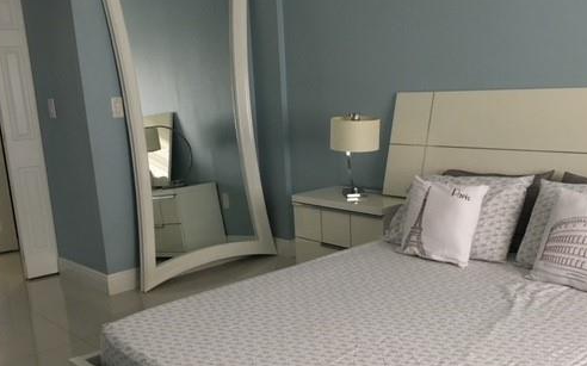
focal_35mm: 40
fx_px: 640
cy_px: 243
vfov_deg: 31.7
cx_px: 296
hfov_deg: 49.3
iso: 100
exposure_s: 1/30
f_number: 2.2
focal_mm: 4.15
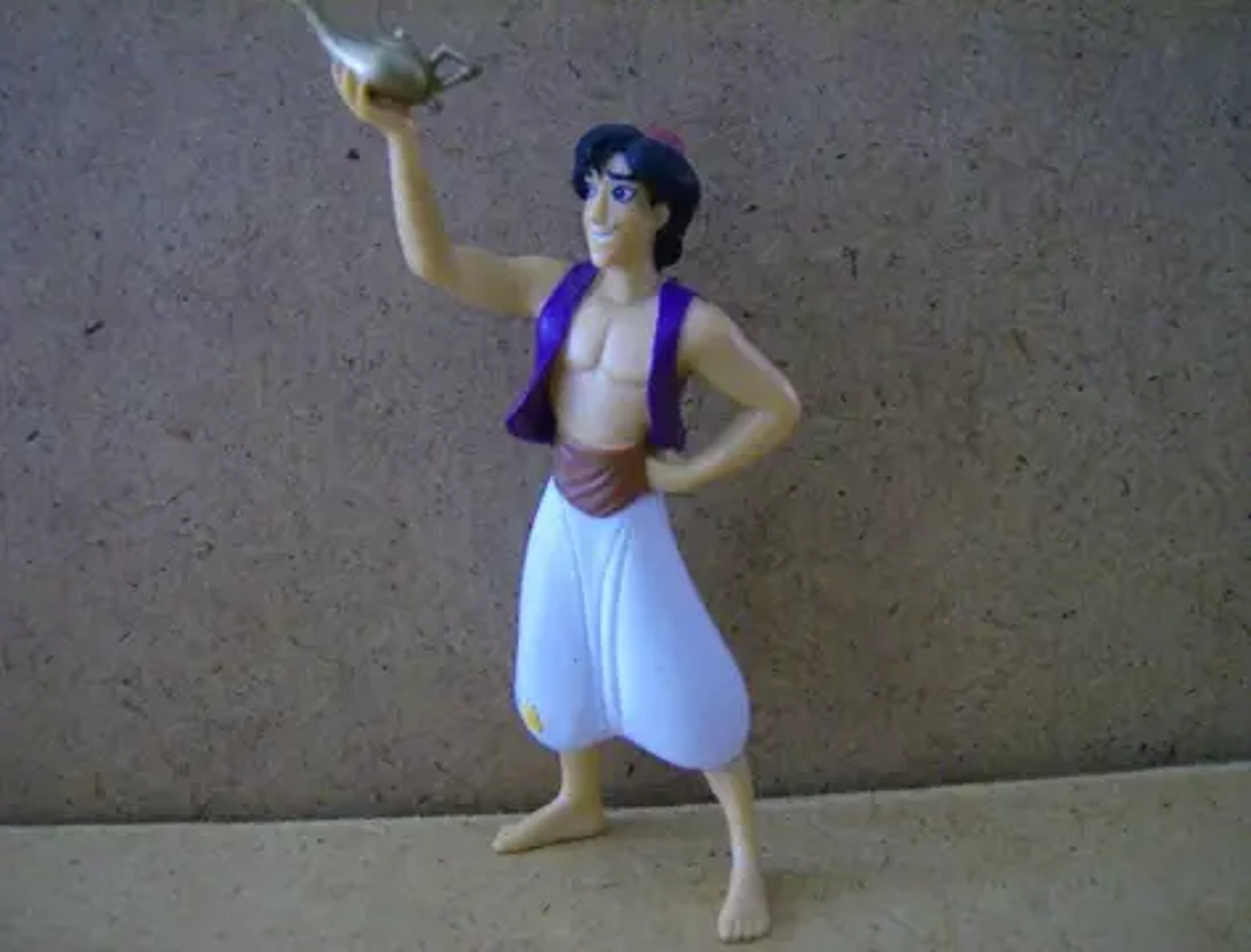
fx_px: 1308
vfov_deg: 40.0
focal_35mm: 36
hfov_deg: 51.1
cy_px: 476
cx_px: 626
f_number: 2.8
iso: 200
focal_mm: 6
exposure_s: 1/41.7
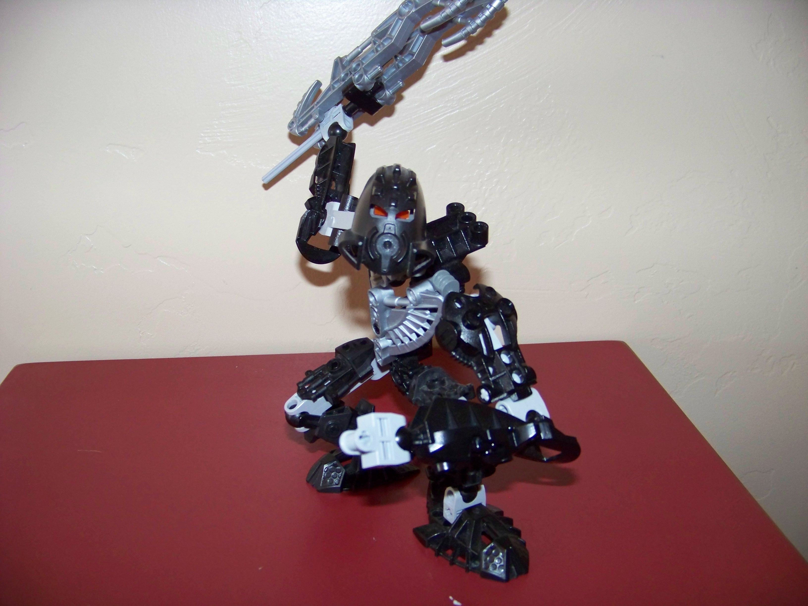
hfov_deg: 51.4
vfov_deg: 39.7
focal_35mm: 36
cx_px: 404
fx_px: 840
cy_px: 303
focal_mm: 5.85
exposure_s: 1/30
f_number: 2.8
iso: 200
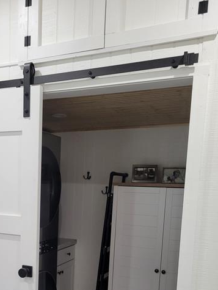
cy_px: 230
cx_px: 52
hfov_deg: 33.6
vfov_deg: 42.8
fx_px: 352
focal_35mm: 42
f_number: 1.8
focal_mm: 5.4
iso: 250
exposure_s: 1/120
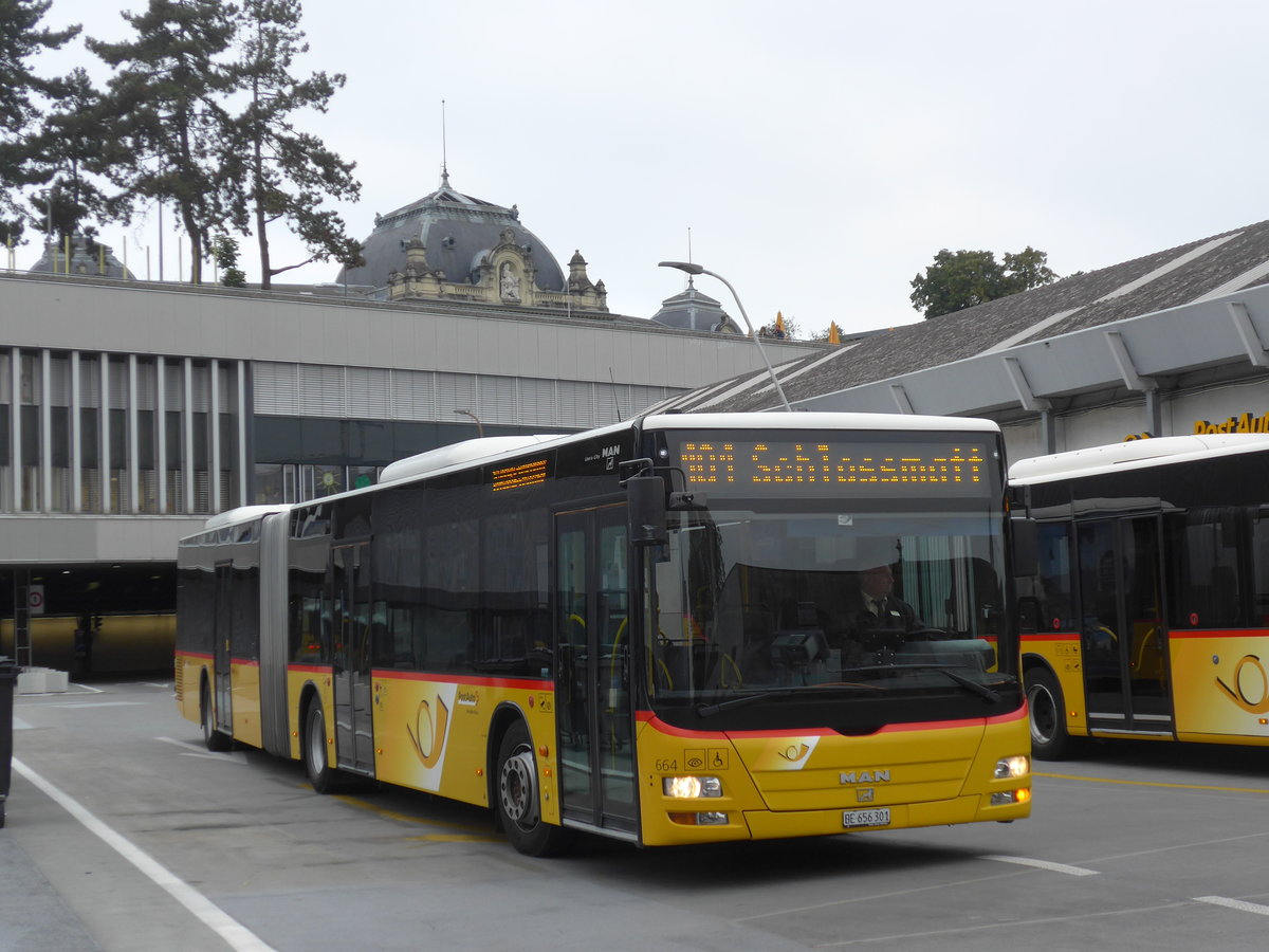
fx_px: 2163
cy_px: 476
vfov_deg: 24.8
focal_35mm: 59
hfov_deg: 32.7
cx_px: 634
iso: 125
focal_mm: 12
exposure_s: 1/250
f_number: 3.5
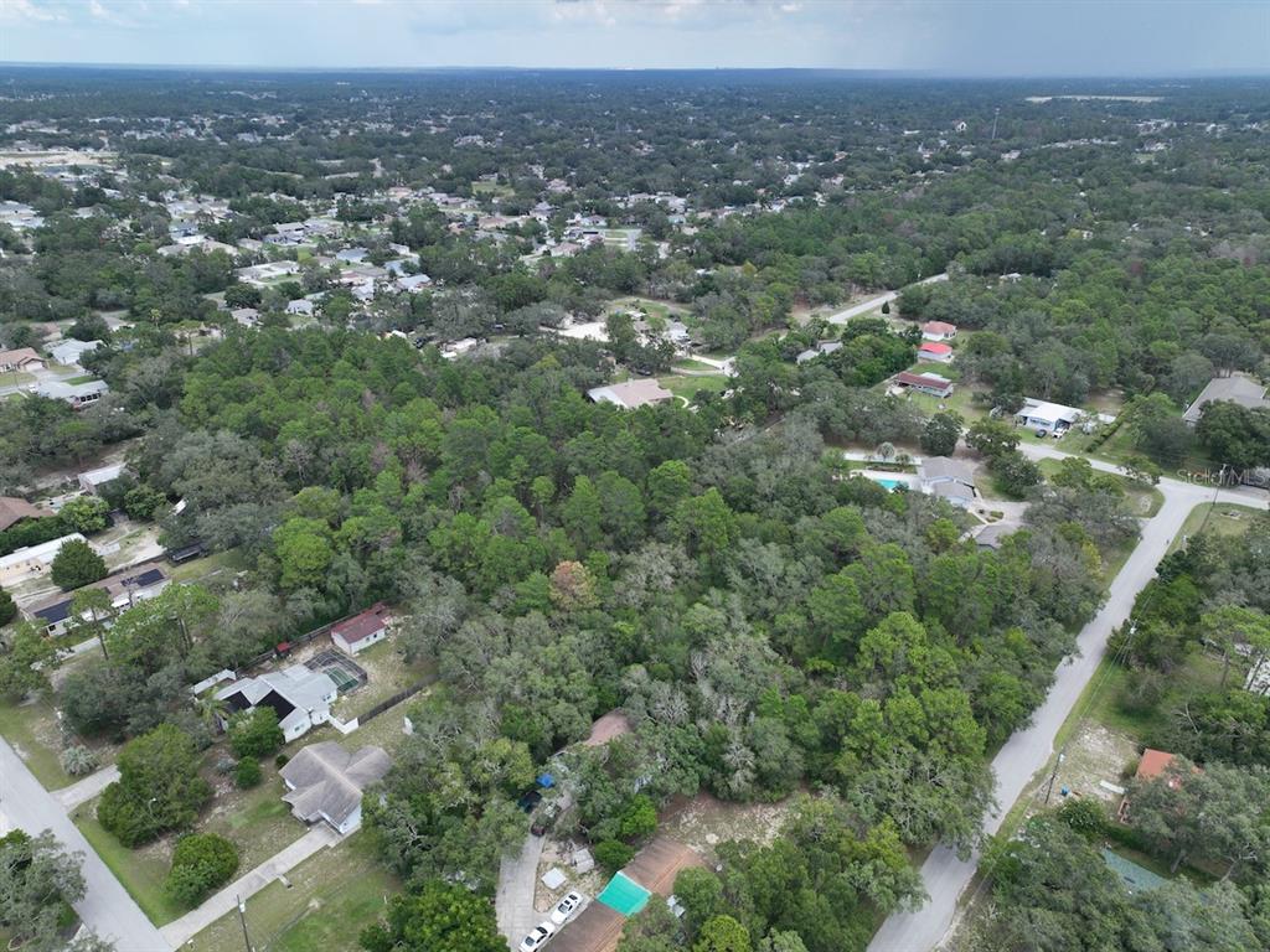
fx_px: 881
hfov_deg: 71.6
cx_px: 635
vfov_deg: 56.8
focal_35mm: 24
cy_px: 476
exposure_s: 1/1000
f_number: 2.8
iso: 100
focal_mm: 12.29
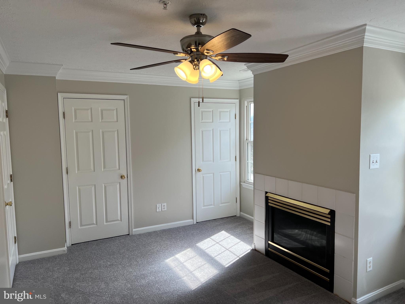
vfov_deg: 53.1
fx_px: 304
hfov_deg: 67.3
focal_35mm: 26
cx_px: 202
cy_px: 152
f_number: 1.5
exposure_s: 1/295
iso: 50
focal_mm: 5.7
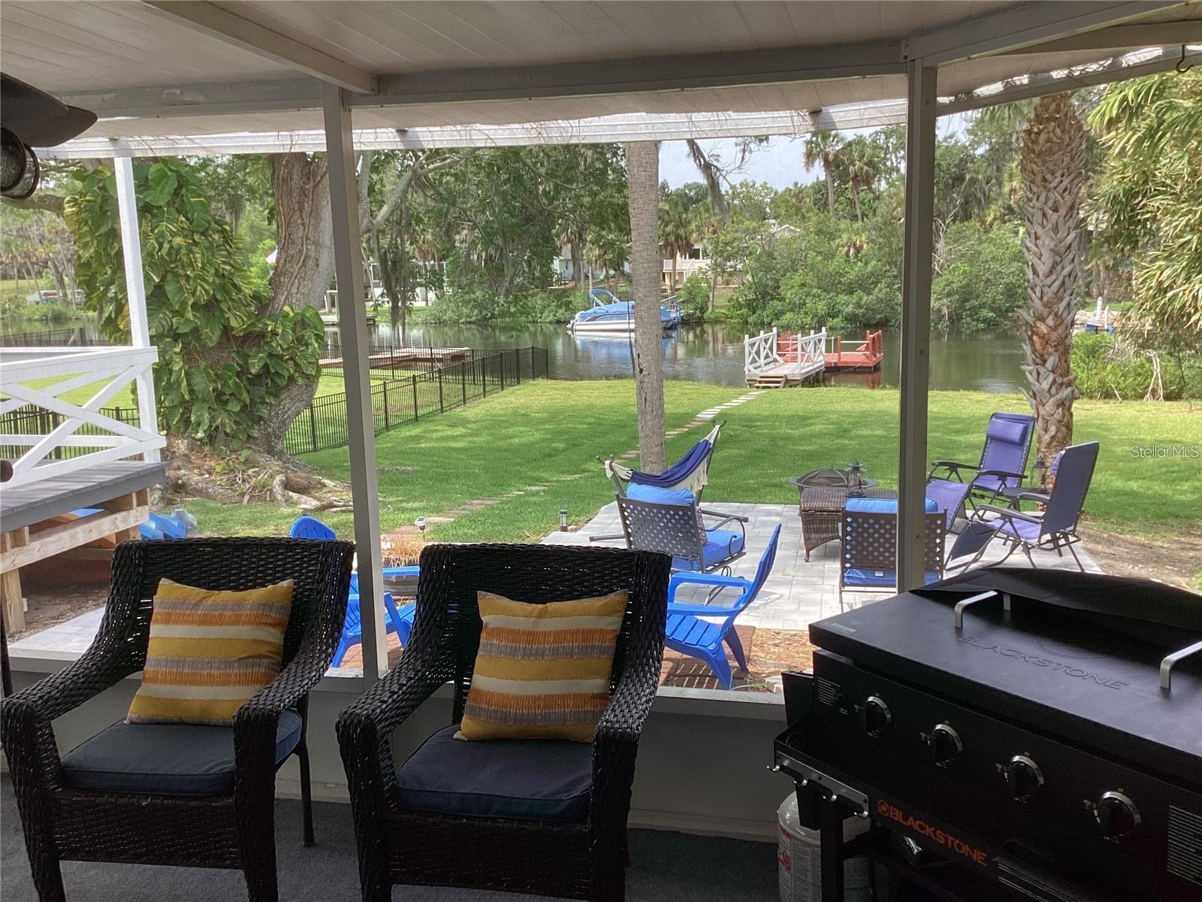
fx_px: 1076
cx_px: 601
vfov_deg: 45.4
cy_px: 451
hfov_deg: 58.4
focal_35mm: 31
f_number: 2.4
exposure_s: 1/141
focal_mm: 3.3
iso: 25
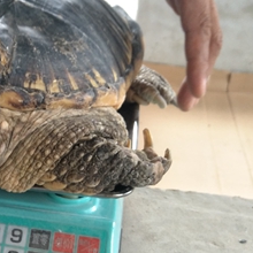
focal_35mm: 53
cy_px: 174
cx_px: -31
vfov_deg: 31.9
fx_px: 438
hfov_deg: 28.9
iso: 148
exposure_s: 1/33.3
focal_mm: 3.79
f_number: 2
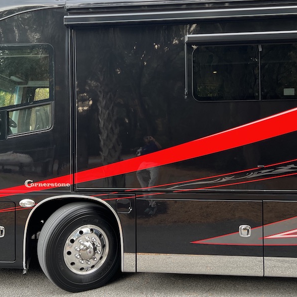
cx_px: 104
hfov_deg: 42.4
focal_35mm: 39
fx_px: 379
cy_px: 126
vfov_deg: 42.7
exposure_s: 1/121
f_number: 1.5
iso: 64
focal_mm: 5.7
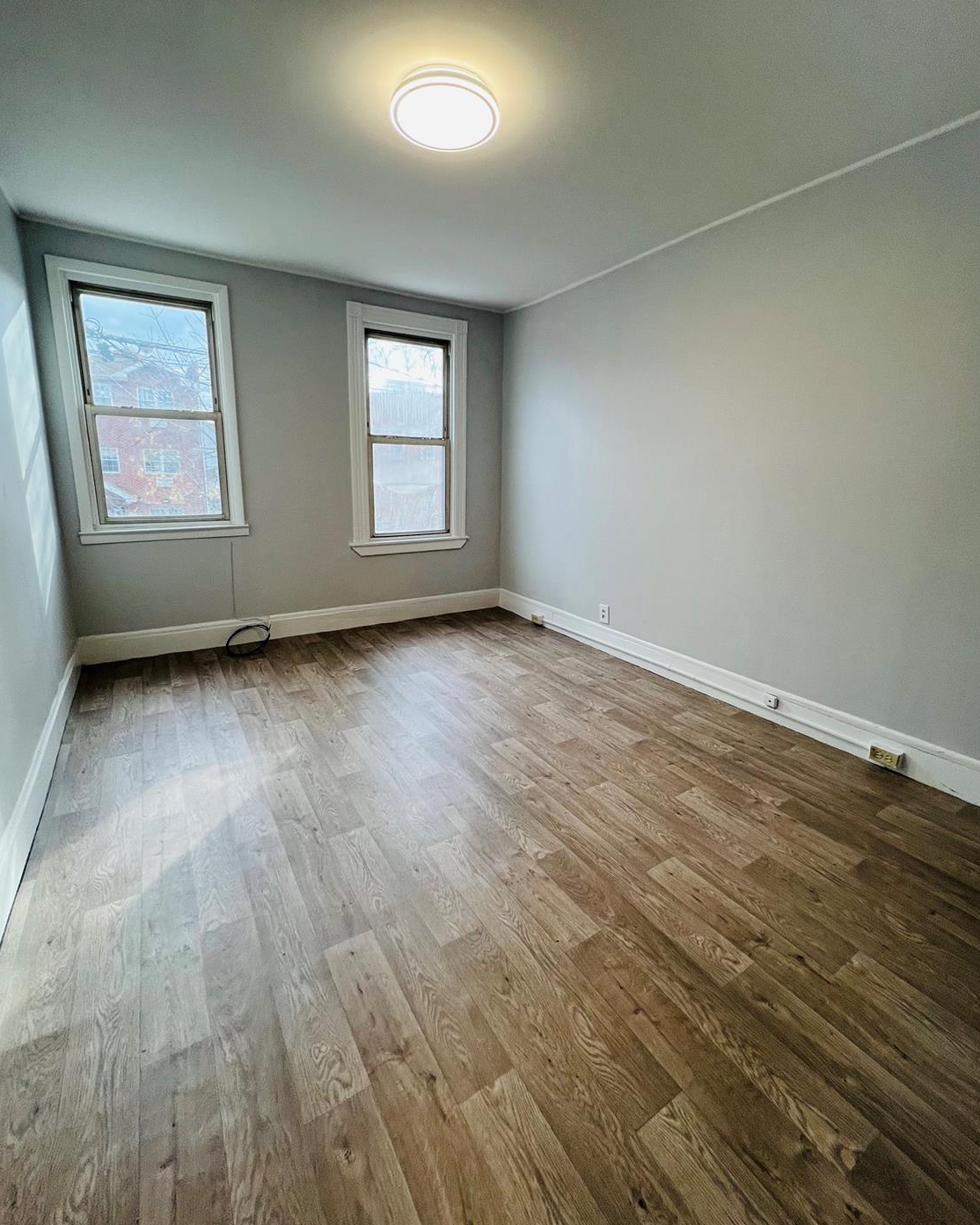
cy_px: 576
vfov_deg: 100.6
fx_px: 507
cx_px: 495
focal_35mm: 14
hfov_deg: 88.0
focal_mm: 1.57
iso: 100
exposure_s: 1/120
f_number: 1.8
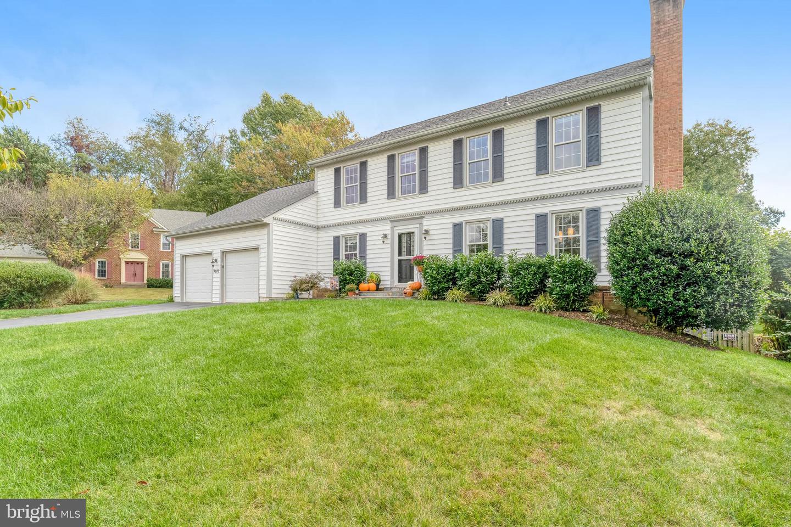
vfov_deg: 70.4
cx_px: 396
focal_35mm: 17
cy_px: 264
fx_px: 373
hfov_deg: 93.3
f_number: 8
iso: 1250
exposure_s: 1/500
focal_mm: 17
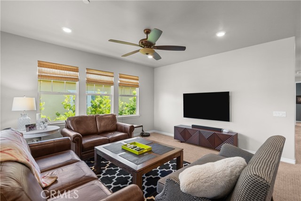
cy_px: 100
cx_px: 150
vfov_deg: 73.8
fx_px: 134
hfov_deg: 96.7
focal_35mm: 16
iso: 2000
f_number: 8
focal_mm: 16
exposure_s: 1/15
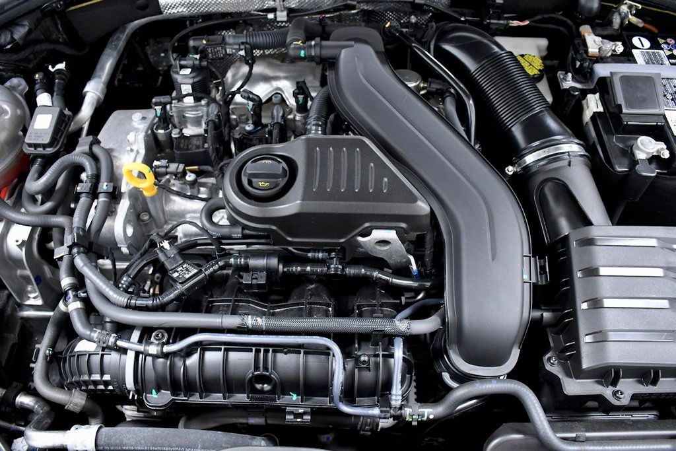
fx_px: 507
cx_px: 338
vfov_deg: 47.9
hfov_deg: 67.4
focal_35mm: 27
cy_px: 226
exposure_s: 1/100
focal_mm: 18
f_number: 5
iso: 2500
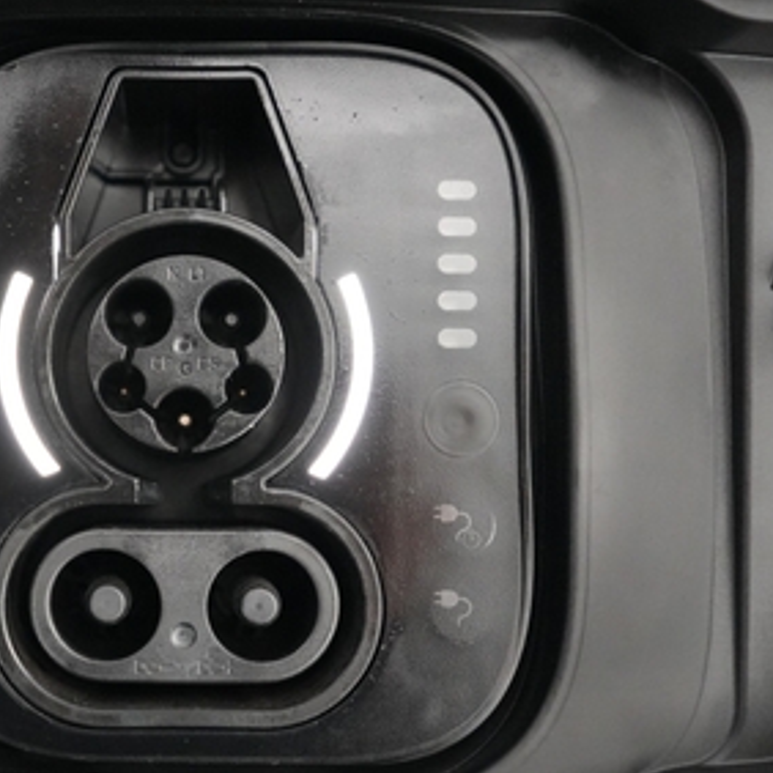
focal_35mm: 54
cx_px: 151
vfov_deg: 31.6
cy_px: 378
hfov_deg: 30.8
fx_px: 1364
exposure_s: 1/160
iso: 10000
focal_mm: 28
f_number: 2.8
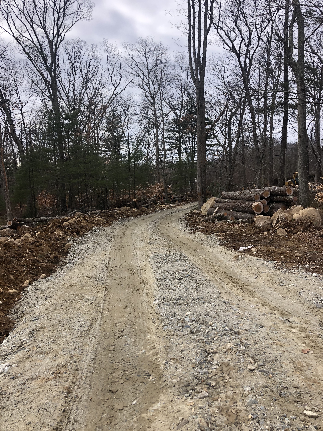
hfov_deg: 49.7
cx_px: 162
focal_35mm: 28
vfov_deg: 63.4
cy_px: 216
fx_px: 348
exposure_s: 1/762
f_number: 1.8
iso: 20
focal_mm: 3.99
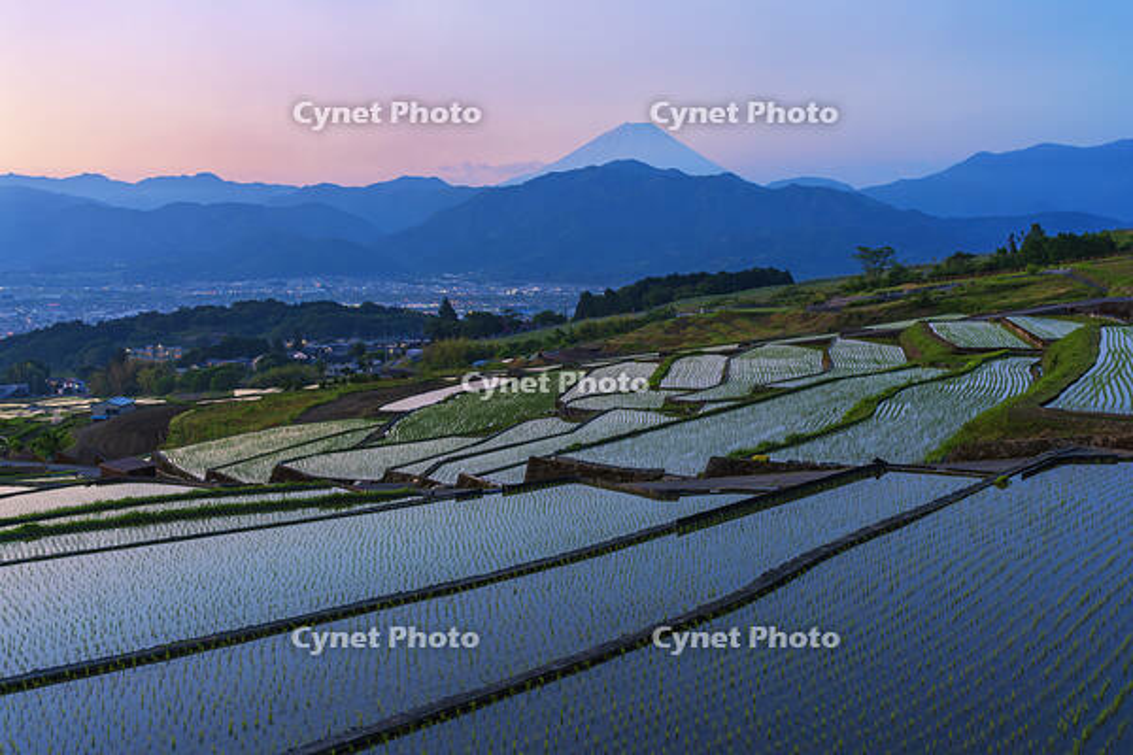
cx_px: 566
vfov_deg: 31.9
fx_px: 1322
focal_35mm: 42
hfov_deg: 46.4
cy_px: 378
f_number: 13
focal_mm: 42
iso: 200
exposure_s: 6
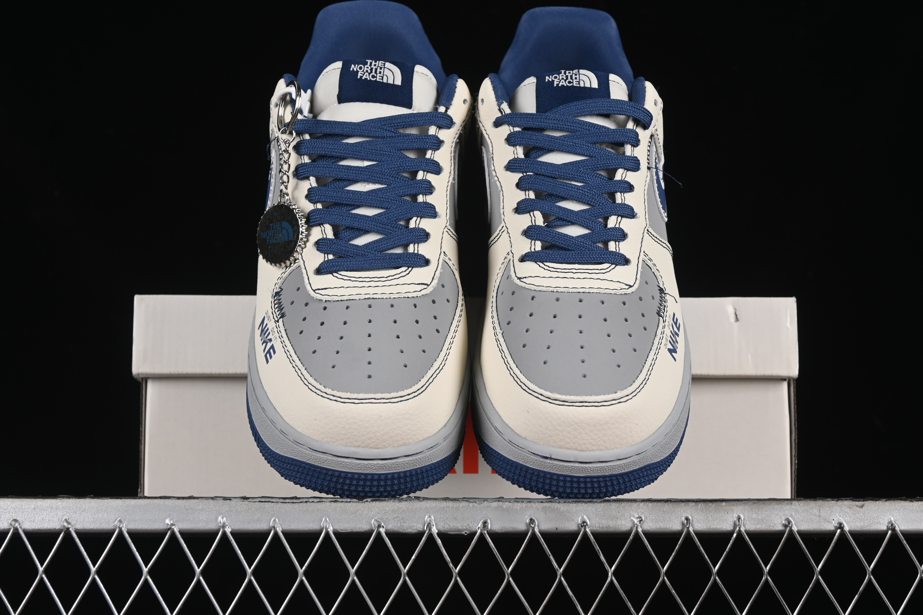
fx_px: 1923
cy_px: 308
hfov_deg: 27.0
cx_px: 462
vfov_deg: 18.2
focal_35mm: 75
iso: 160
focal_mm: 50
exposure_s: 1/60
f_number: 8
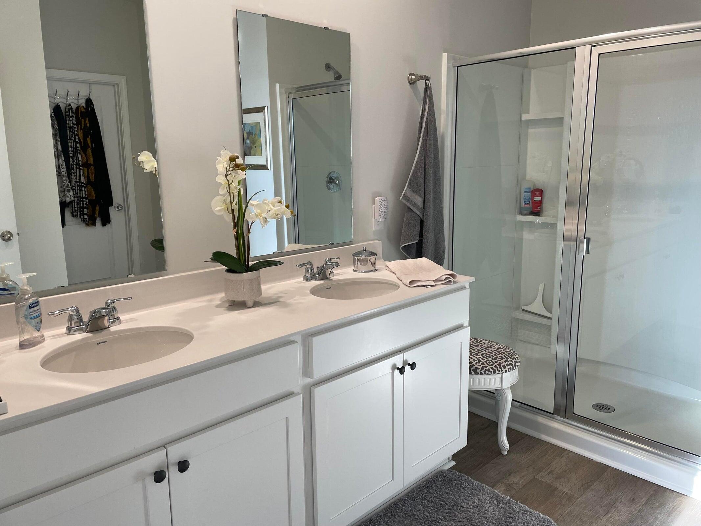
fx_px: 527
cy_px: 263
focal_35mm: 26
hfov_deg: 67.3
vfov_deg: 53.1
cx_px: 350
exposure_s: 1/120
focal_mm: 4.2
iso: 125
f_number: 1.6
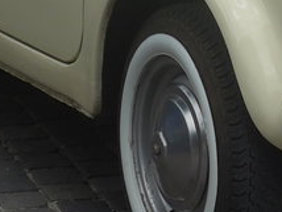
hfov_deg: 6.4
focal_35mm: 308
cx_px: 374
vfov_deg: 4.8
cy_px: -115
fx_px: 2512
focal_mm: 11.3
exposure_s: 1/640
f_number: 3.4
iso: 80
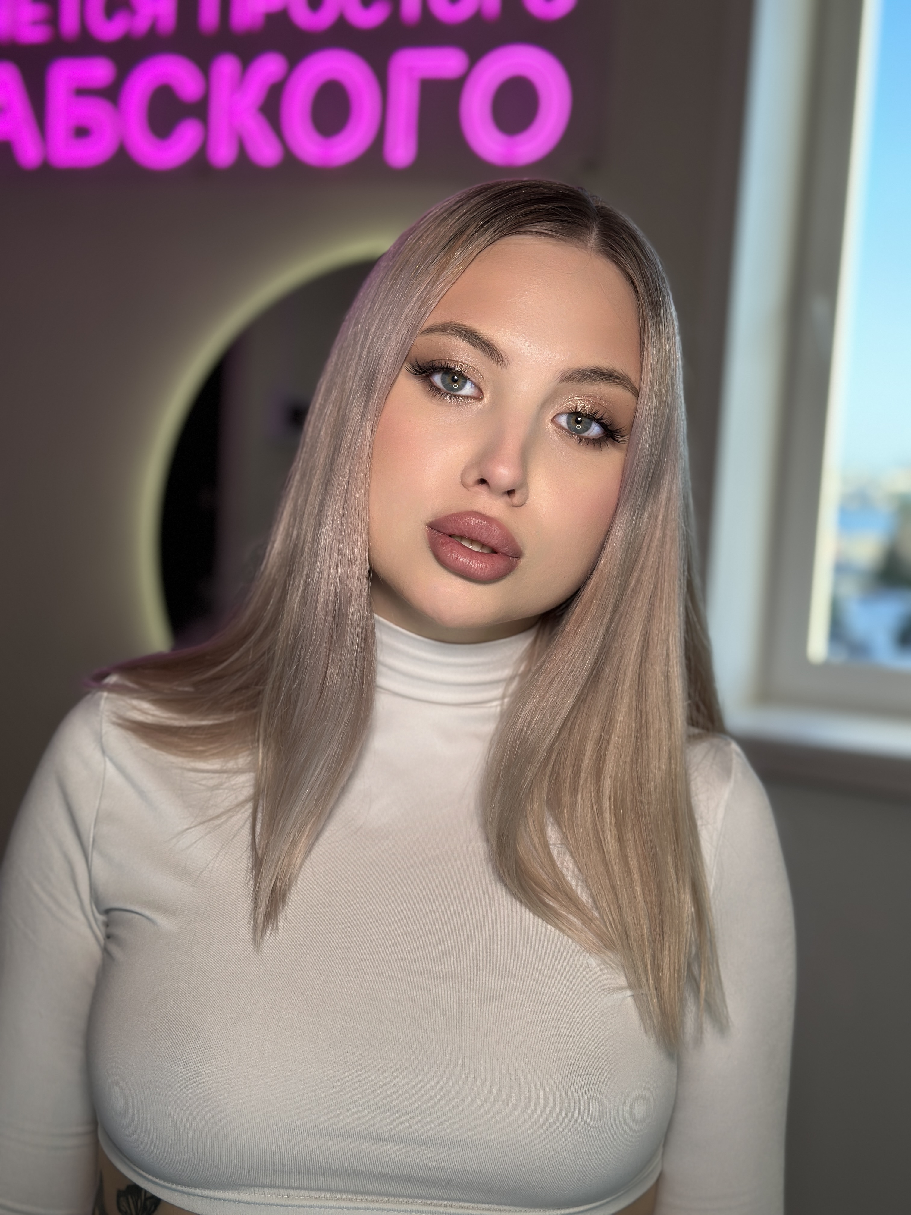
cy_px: 608
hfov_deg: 30.3
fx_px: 1684
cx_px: 456
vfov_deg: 39.7
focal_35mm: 48
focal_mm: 6.86
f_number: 1.78
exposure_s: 1/446
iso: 80
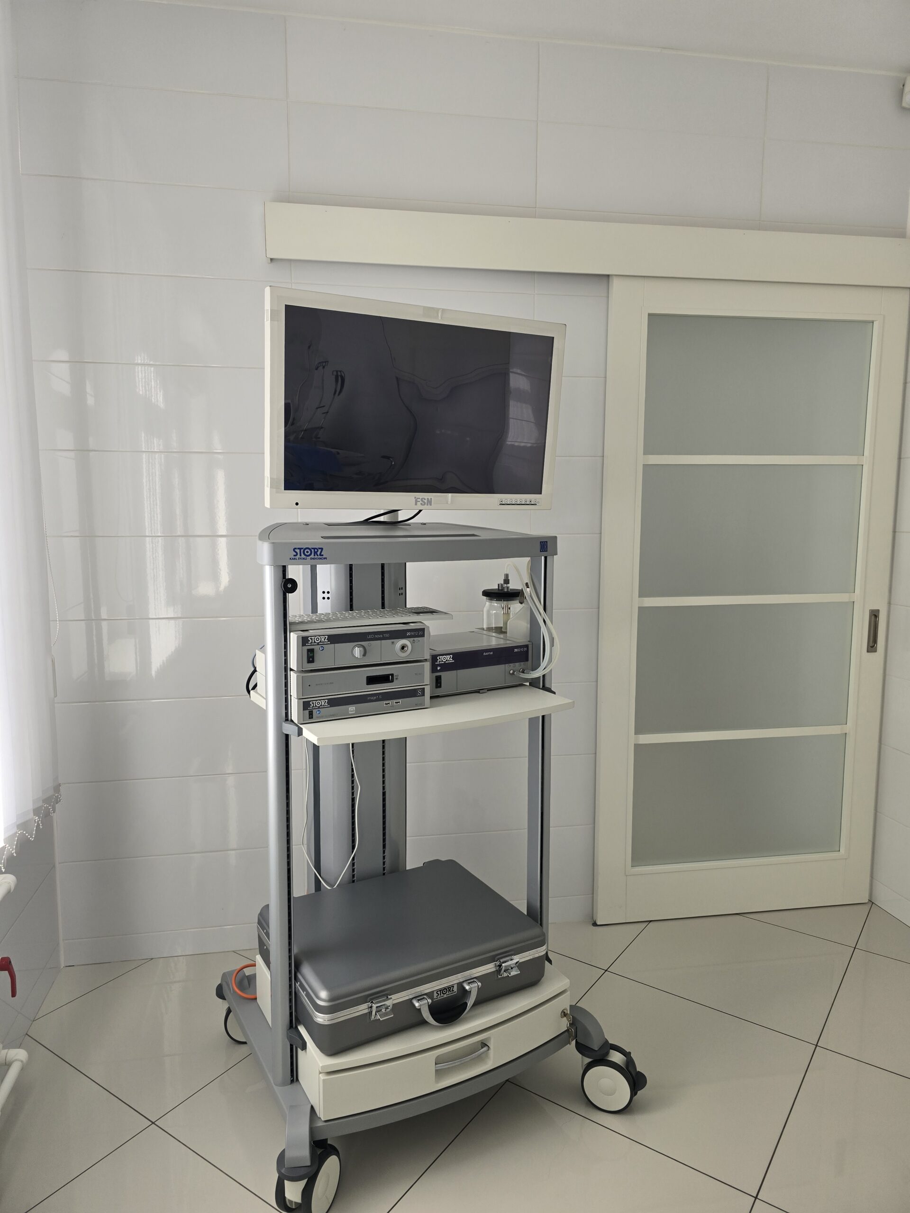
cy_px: 606
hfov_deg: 58.9
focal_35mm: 23
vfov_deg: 73.9
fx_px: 806
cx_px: 455
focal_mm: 6.3
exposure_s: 1/180
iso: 40
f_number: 1.7
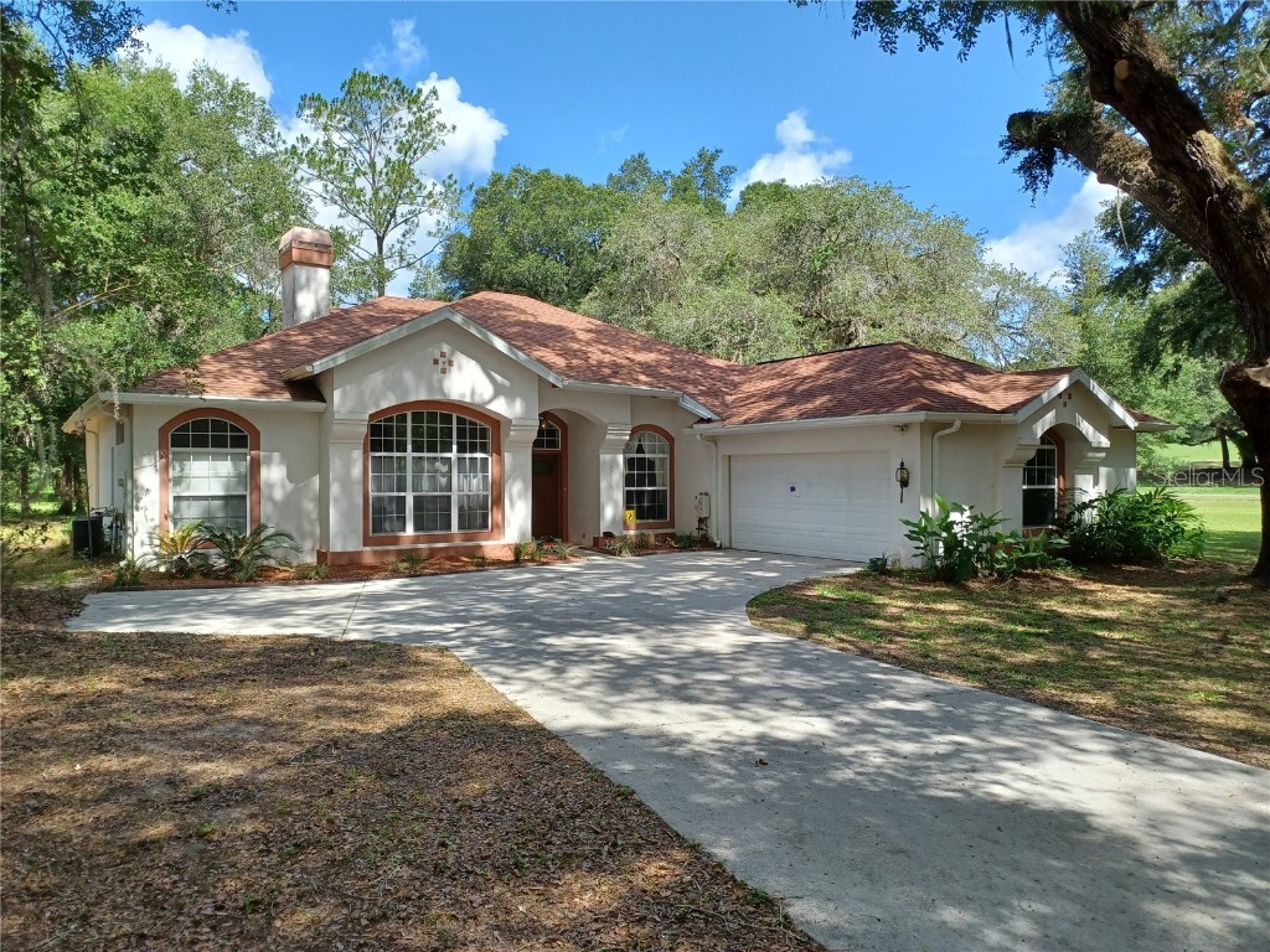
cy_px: 476
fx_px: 917
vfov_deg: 54.9
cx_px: 635
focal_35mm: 25
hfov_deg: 69.4
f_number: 1.8
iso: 32
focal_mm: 4.6
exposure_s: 1/193
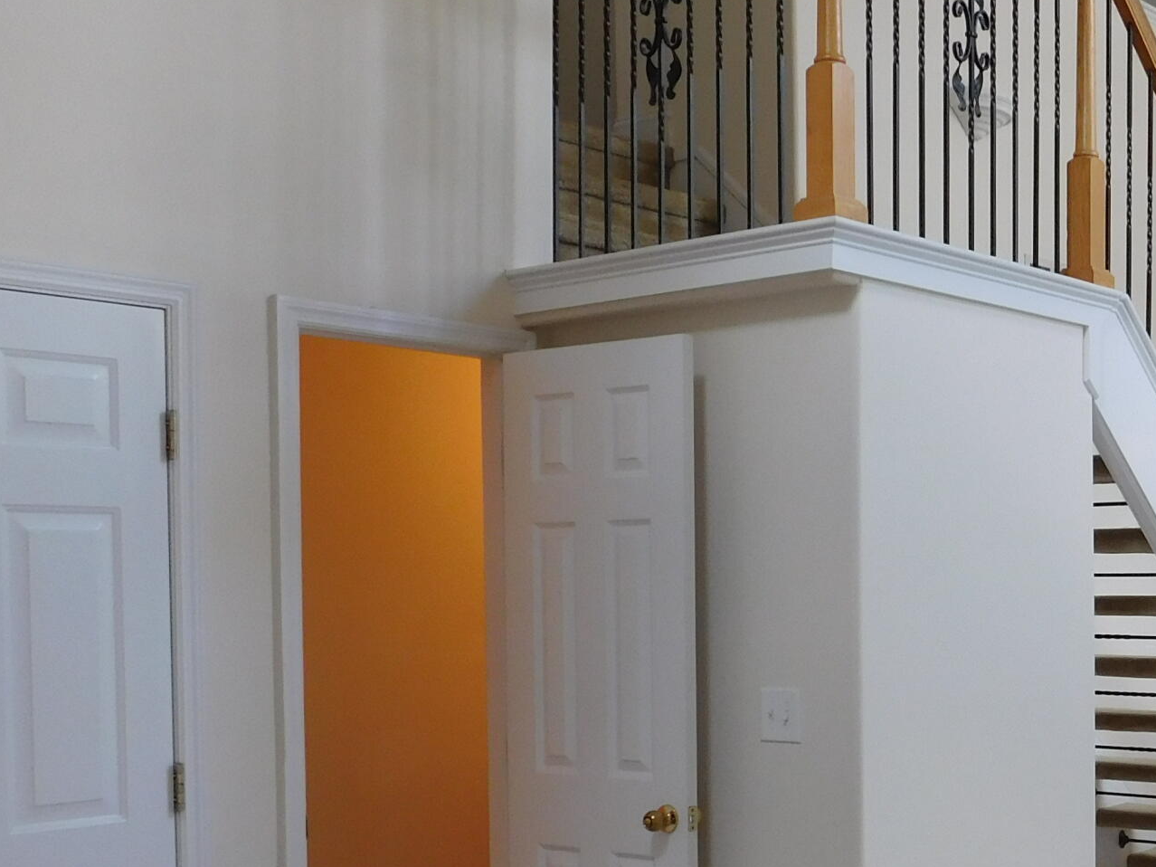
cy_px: 636
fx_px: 1803
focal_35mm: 54
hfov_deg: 33.7
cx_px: 1033
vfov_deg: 26.7
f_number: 3
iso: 125
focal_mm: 4
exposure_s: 1/40
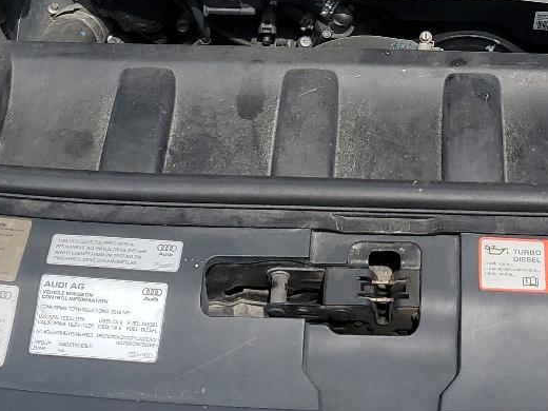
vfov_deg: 17.8
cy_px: -32
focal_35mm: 80
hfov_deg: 24.2
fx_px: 1266
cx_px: 394
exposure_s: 1/5000
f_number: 1.5
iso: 50
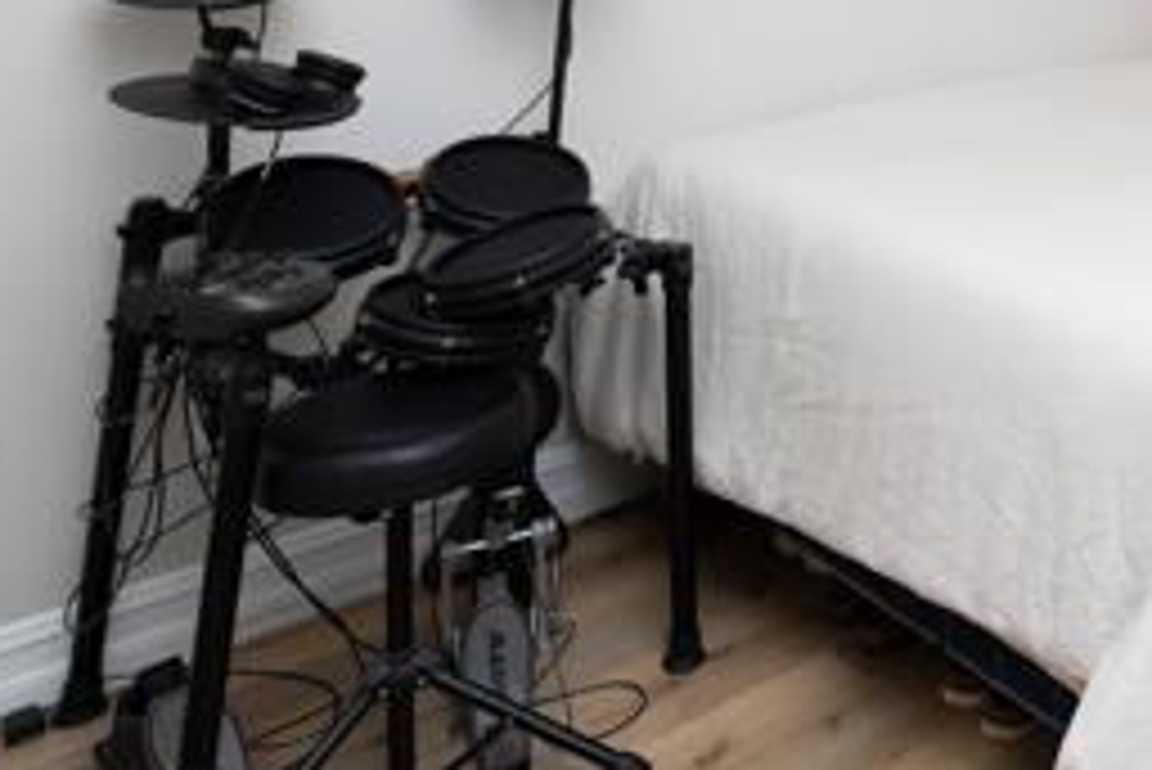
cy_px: -88
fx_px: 1121
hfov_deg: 43.6
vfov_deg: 32.9
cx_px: 1233
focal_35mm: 35
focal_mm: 14
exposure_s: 1/250
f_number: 8
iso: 320
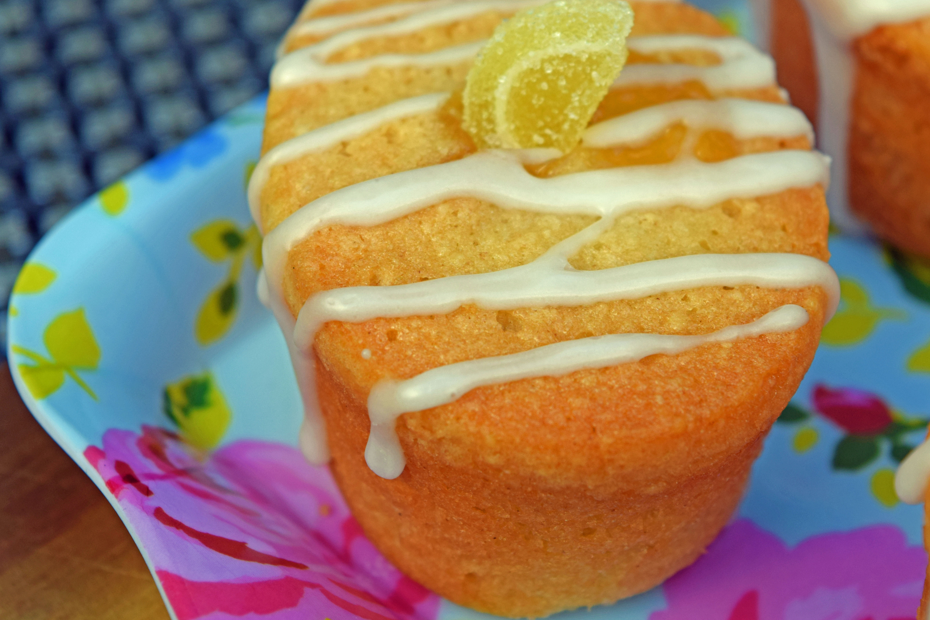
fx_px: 2599
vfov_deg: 13.6
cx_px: 483
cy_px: 281
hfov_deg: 20.3
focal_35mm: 101
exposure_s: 1/200
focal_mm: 55
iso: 400
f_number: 7.1
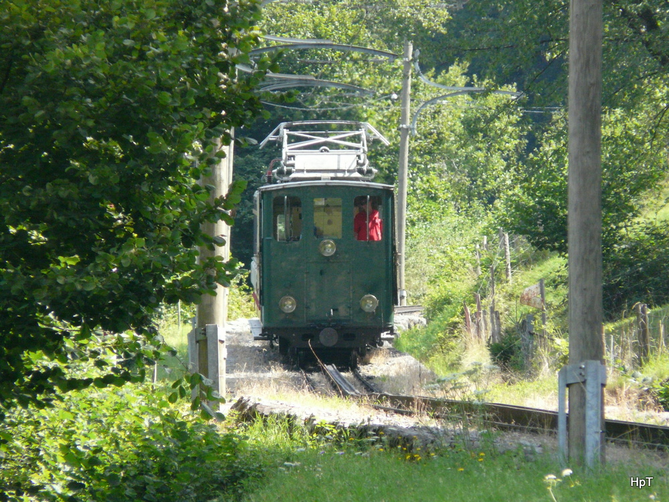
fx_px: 9663
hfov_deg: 4.0
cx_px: 334
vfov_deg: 3.0
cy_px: 251
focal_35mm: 500
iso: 400
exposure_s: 1/500
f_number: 4.2
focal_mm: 82.1
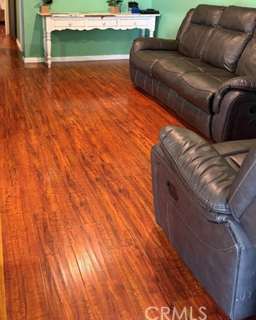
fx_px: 369
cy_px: 78
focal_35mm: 39
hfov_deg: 38.1
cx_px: 102
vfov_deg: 45.2
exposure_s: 1/40
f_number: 1.6
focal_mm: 5.96
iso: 400
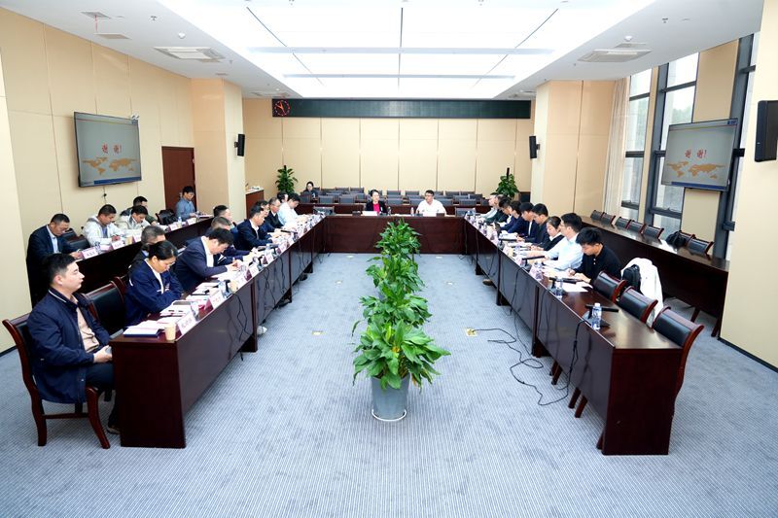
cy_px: 259
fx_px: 519
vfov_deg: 53.1
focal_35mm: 24
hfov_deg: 73.8
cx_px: 389
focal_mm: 24
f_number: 4.5
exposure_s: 1/160
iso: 800
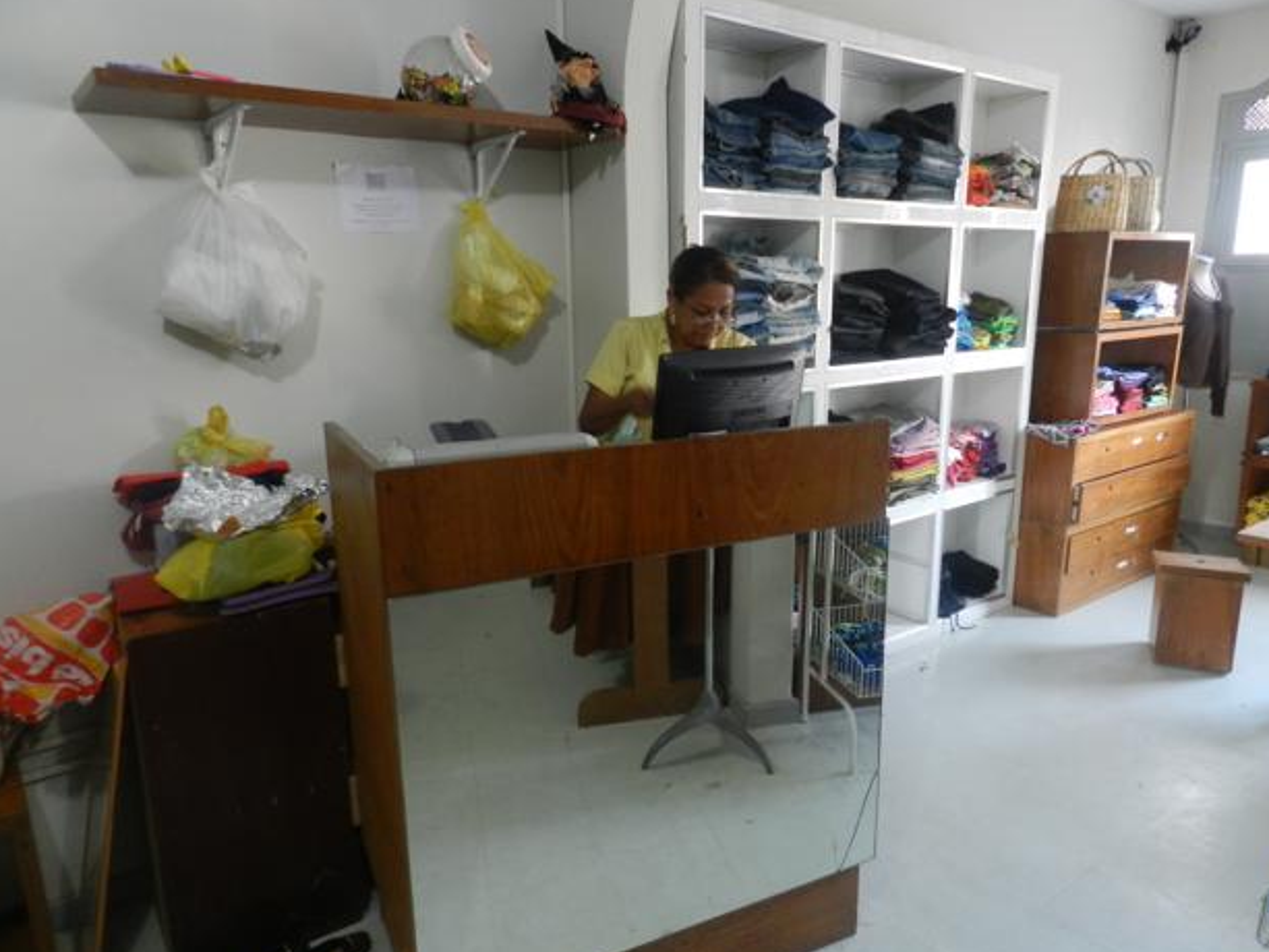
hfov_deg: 71.6
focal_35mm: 24
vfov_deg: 56.8
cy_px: 482
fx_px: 880
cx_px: 658
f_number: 3.4
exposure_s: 1/15
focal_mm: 4
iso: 400
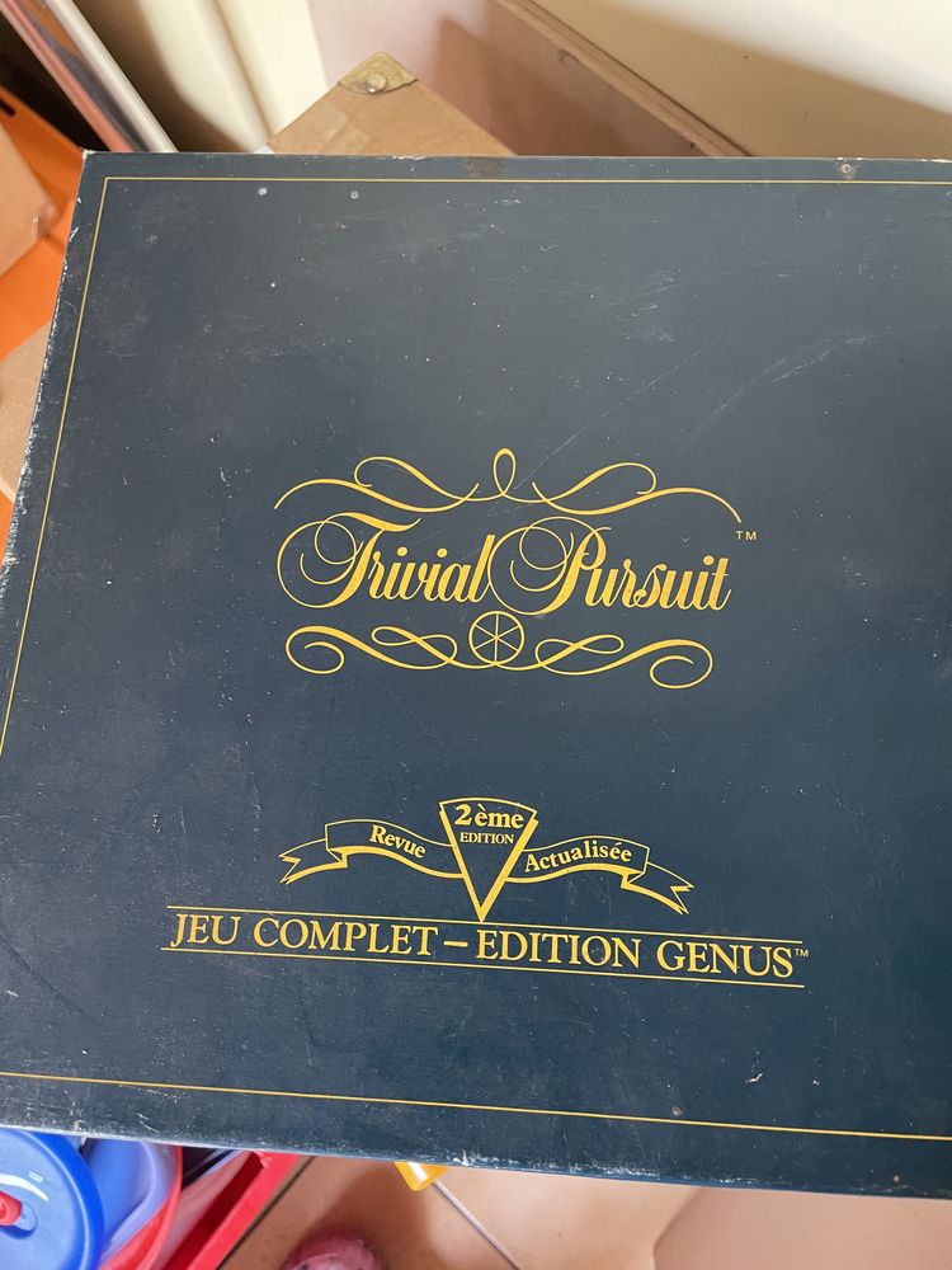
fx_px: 953
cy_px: 635
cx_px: 476
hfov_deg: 53.1
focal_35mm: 26
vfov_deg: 67.3
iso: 500
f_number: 1.6
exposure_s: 1/56
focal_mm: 4.2
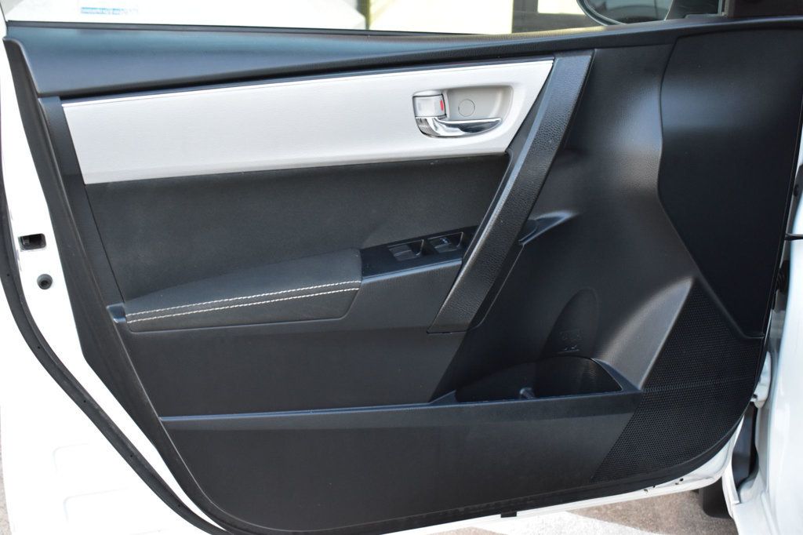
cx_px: 402
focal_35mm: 48
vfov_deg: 28.1
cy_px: 268
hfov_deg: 41.1
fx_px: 1070
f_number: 5.6
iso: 1600
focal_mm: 32
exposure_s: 1/15
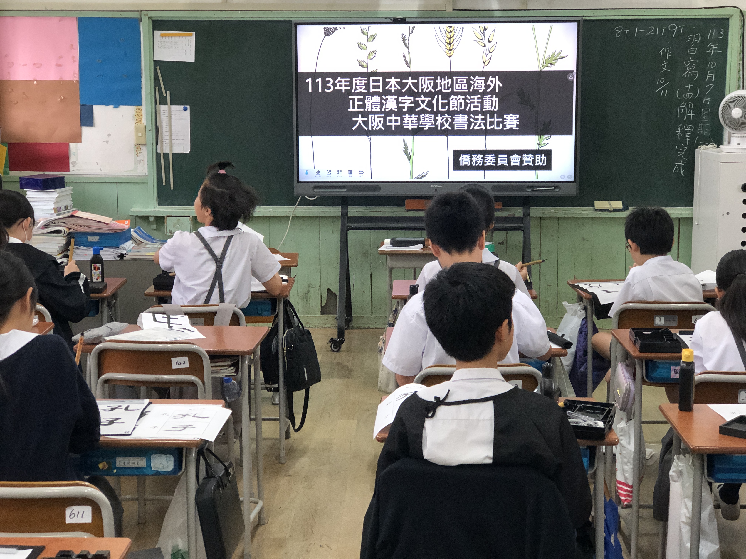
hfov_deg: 33.8
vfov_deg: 25.7
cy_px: 280
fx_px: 1228
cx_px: 373
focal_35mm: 57
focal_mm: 6.6
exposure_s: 1/120
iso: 400
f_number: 2.8
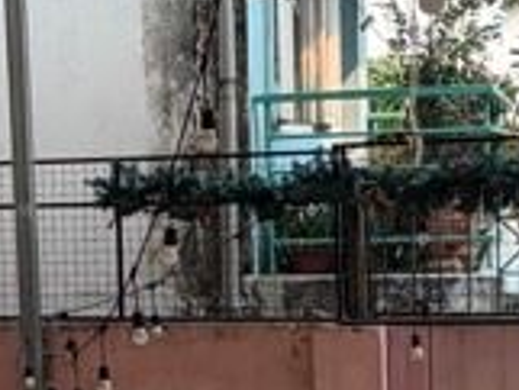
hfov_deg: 21.9
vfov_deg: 16.5
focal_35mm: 89
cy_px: 293
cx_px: 197
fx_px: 1335
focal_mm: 2.22
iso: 40
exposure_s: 1/211
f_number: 2.2
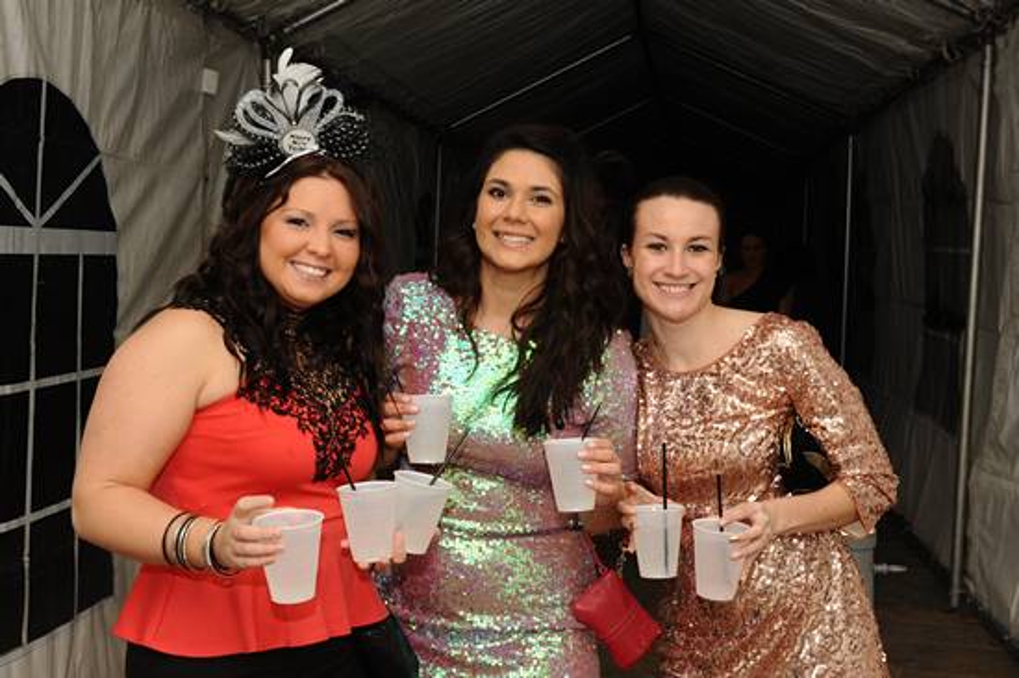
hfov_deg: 39.6
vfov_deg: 27.0
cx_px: 510
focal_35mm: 50
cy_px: 339
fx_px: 1414
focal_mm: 50
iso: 1100
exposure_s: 1/250
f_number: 9.5
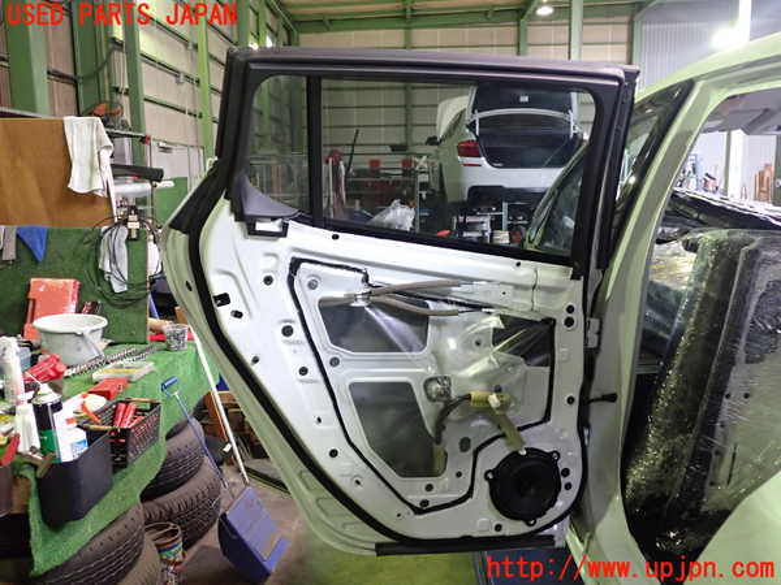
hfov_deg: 60.0
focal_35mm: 30
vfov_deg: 46.8
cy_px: 292
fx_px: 677
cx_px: 390
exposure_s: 1/30
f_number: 2.3
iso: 400
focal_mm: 5.4
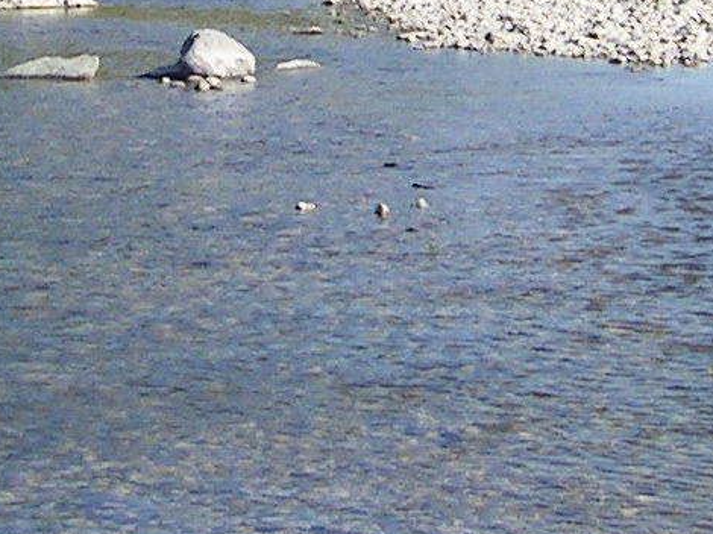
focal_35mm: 157
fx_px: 3232
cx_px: 455
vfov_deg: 9.3
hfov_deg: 12.6
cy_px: -79
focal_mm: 5.6
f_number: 4.8
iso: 50
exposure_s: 1/280
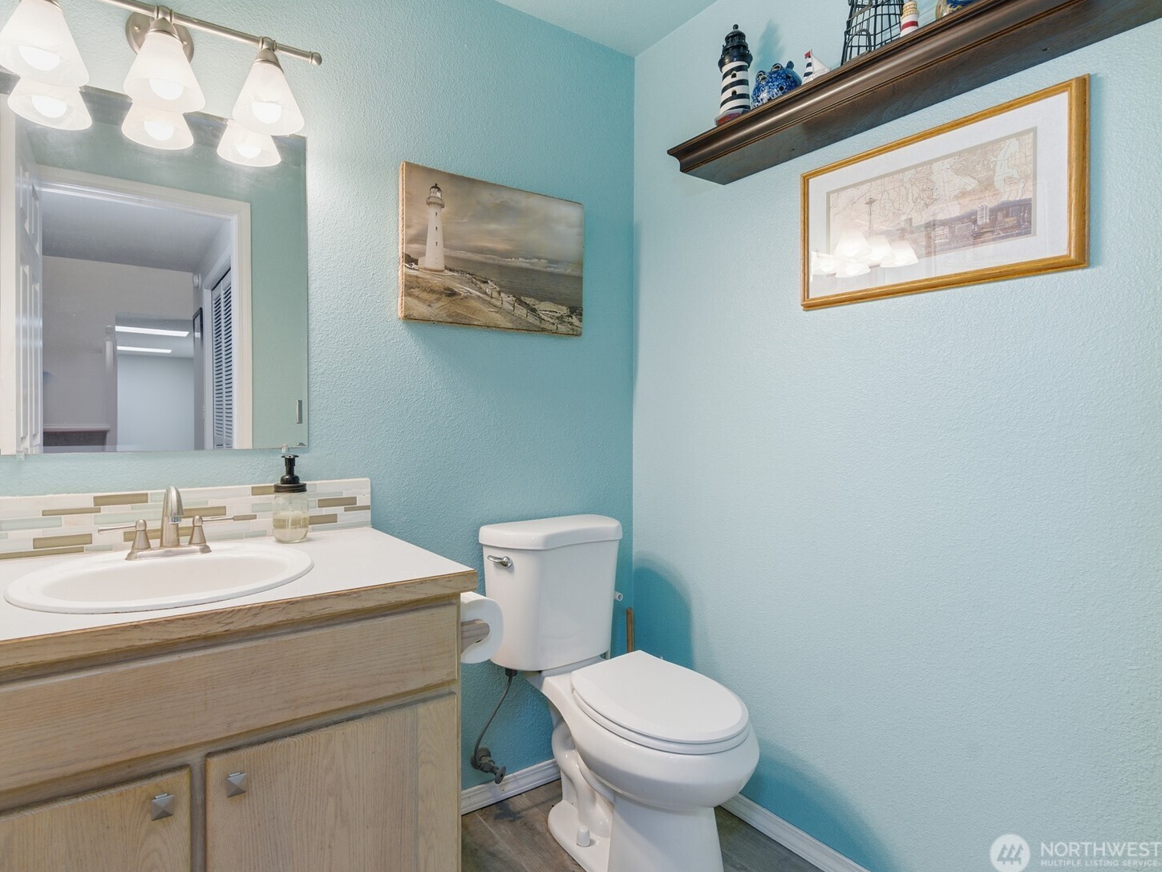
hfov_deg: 87.3
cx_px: 506
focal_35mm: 18
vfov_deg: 71.6
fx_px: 604
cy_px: 431
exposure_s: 1/250
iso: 400
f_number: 7.1
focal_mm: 16
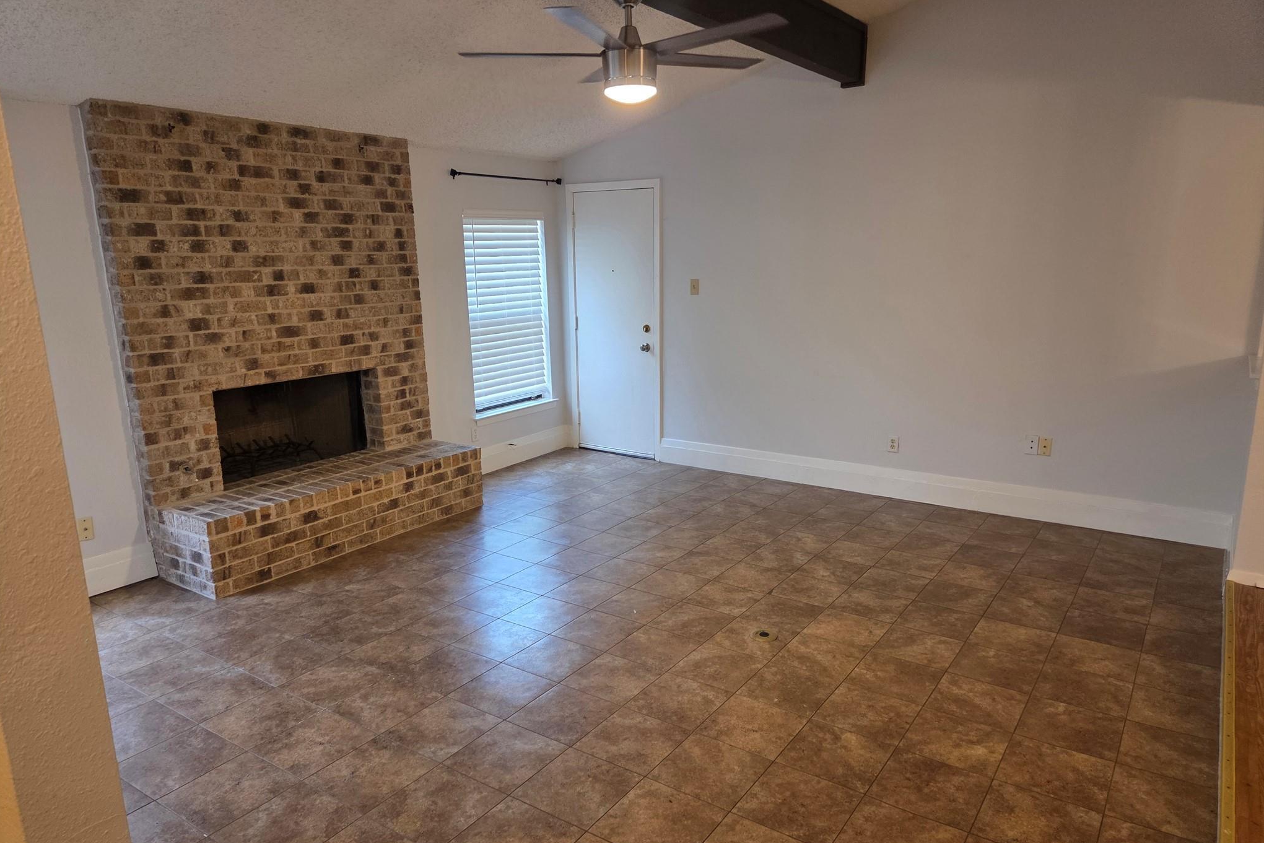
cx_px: 631
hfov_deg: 73.7
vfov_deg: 53.1
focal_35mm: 24
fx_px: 843
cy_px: 445
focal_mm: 5.4
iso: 320
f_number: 1.8
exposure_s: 1/120
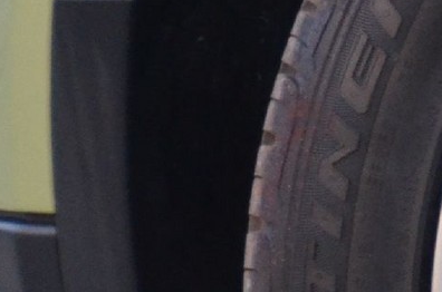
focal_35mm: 995
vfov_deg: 1.4
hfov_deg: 2.1
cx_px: 1176
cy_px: 252
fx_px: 12189
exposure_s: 1/400
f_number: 5.3
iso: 1600
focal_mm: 105
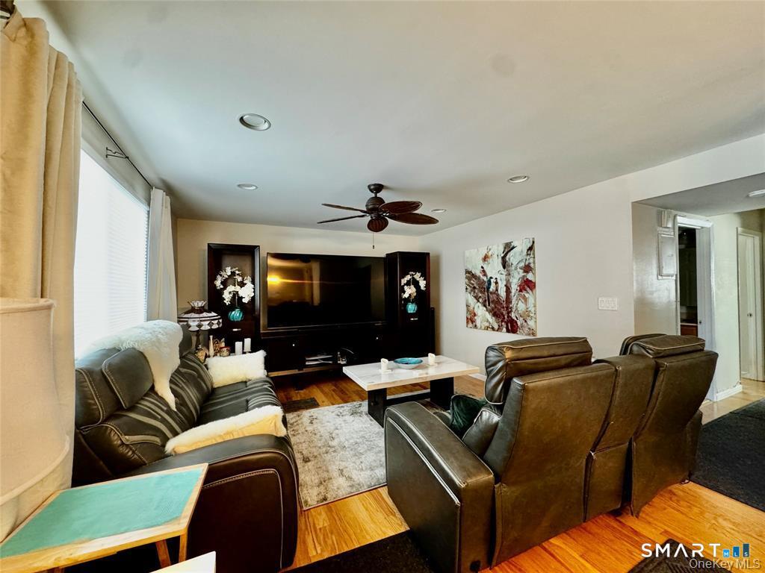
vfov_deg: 85.7
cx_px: 382
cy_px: 286
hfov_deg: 102.1
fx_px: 309
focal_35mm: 14
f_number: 2.2
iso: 640
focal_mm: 2.22
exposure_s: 1/60
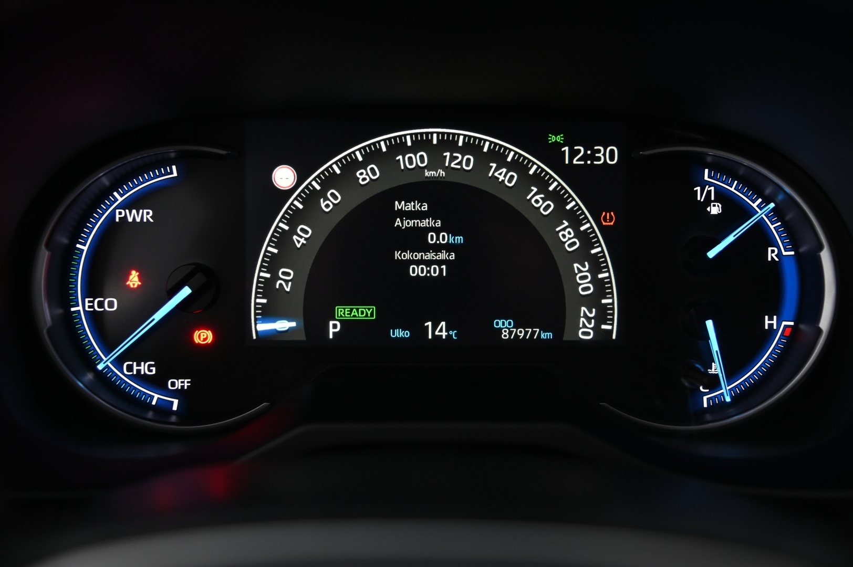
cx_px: 426
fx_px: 1184
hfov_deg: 39.6
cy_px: 284
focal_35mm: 50
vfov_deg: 26.9
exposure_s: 1/25
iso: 2000
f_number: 4
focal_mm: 50
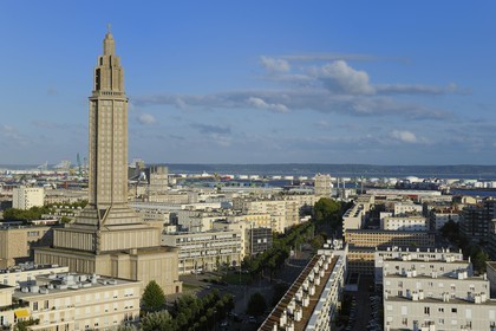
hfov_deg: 35.6
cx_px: 248
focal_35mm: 56
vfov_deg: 24.2
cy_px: 166
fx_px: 771
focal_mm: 56
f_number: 8
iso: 200
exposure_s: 1/500
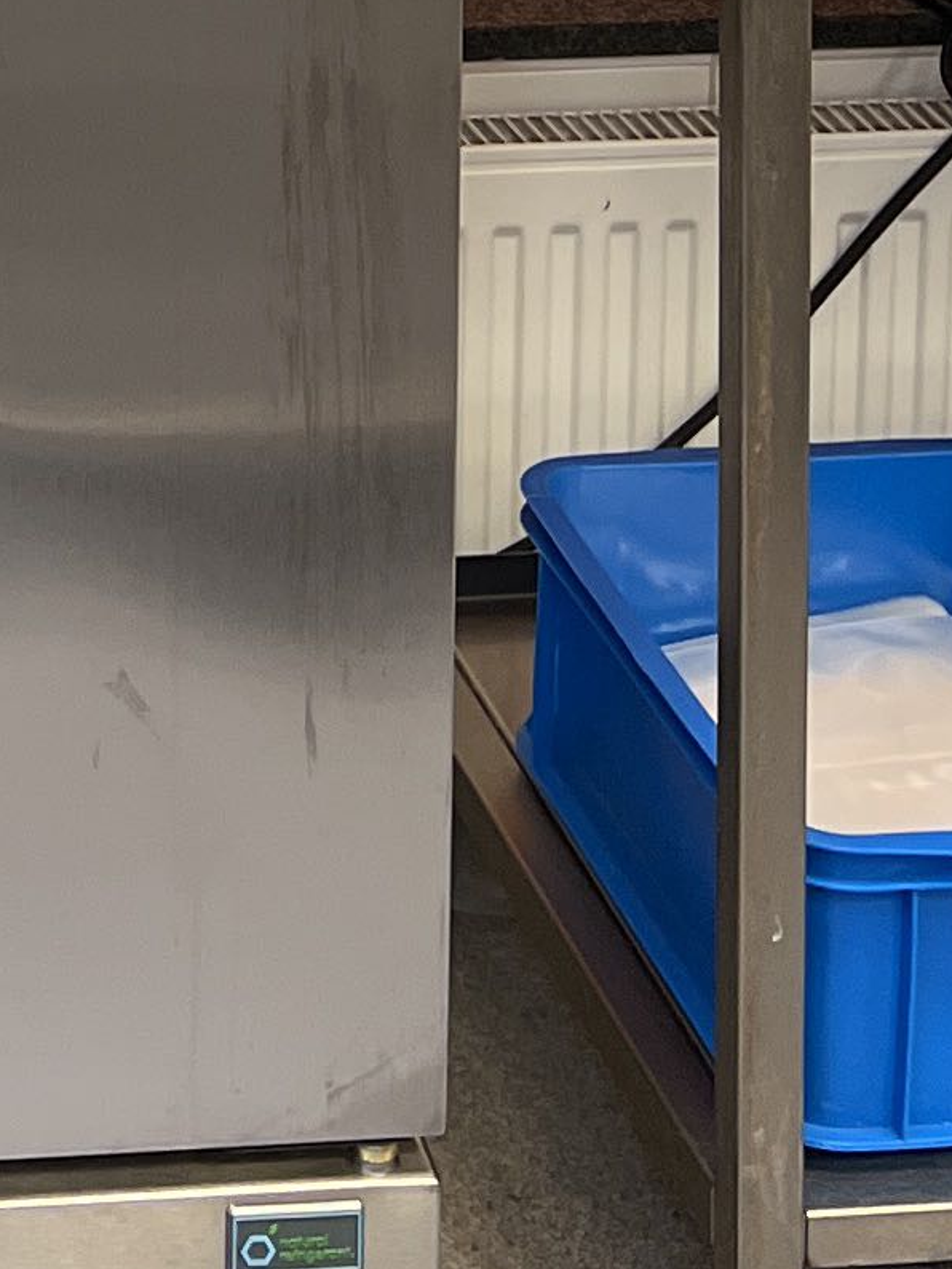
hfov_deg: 10.8
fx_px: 4838
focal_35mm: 132
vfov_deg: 13.7
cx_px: -553
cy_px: -865
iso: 100
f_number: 1.5
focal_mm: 5.7
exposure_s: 1/100
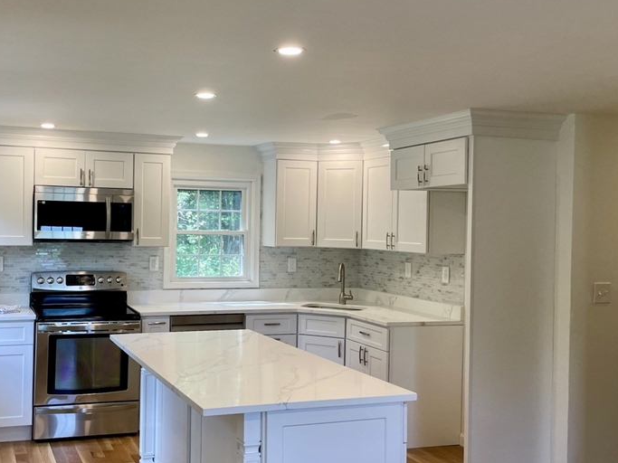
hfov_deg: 47.3
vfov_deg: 36.8
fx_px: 696
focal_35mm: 39
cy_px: 234
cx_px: 221
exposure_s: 1/120
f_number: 1.6
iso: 100
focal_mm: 4.2
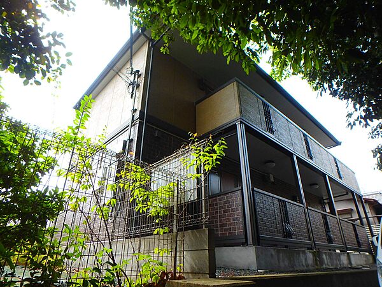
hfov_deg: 79.0
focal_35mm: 21
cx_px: 191
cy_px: 144
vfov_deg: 63.4
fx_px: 232
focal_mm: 3.7
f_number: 3.5
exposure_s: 1/250
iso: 125
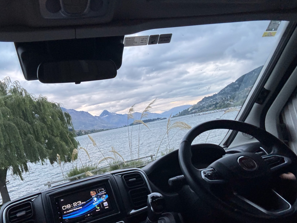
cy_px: 132
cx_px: 119
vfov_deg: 48.0
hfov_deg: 61.2
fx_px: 249
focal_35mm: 29
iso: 160
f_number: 1.9
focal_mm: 2.69
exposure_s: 1/60
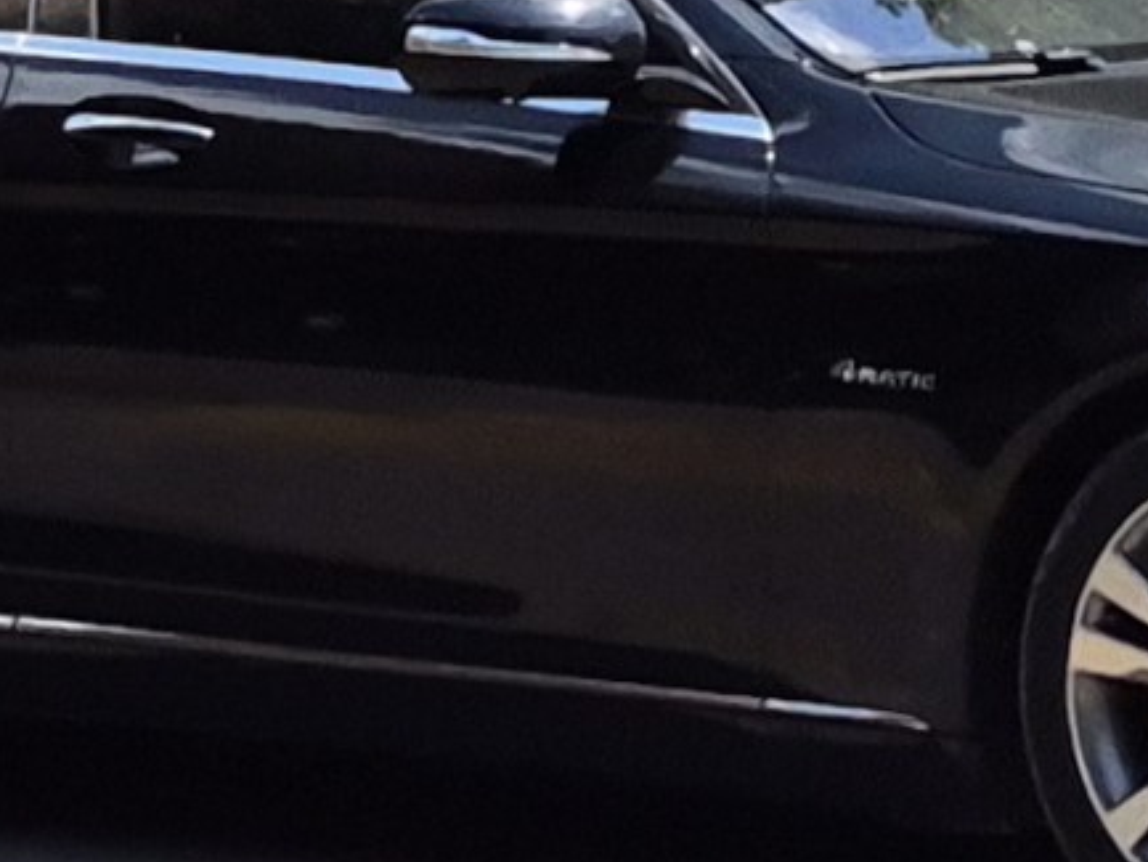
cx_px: 602
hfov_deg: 24.7
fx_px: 2621
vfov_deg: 18.5
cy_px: 211
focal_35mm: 79
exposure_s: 1/1412
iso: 25
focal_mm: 5.4
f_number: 1.8
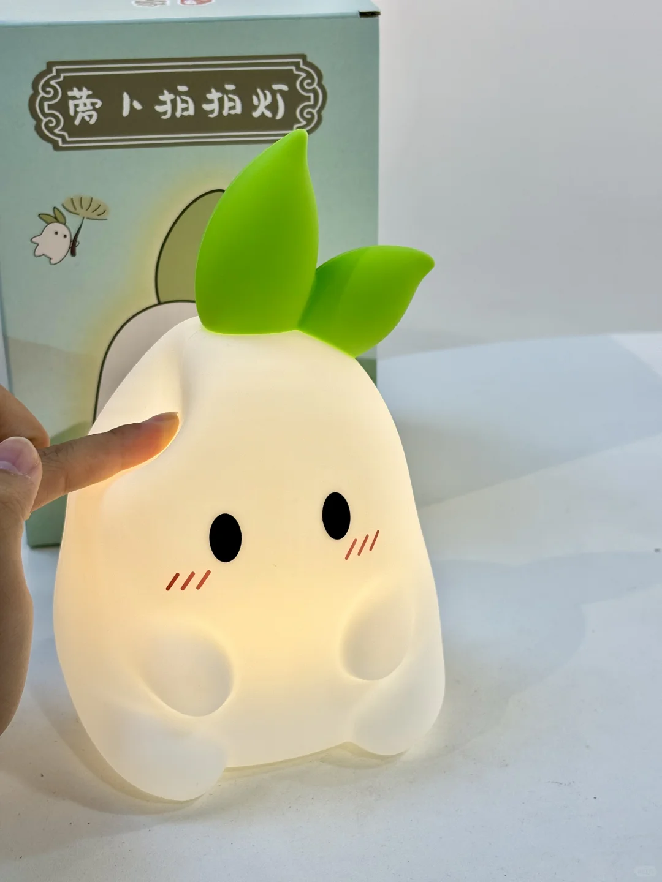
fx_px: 1326
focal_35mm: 52
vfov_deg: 36.8
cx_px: 331
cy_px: 441
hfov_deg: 28.0
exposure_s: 1/121
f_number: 1.6
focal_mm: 5.96
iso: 25
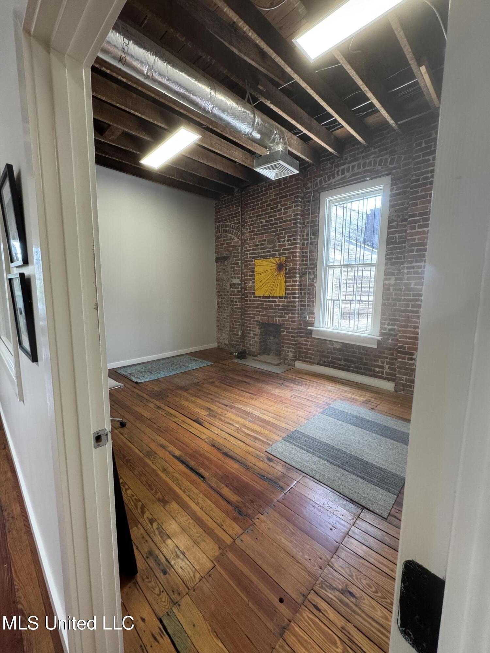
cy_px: 326
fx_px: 264
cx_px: 245
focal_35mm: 14
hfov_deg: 85.7
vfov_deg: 102.1
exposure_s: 1/120
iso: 250
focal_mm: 2.22
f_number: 2.2
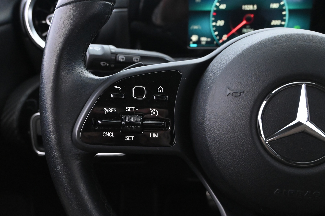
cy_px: 108
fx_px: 305
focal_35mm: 34
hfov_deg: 56.1
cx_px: 162
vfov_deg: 39.1
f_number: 5
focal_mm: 22.5
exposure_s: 1/20
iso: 6400
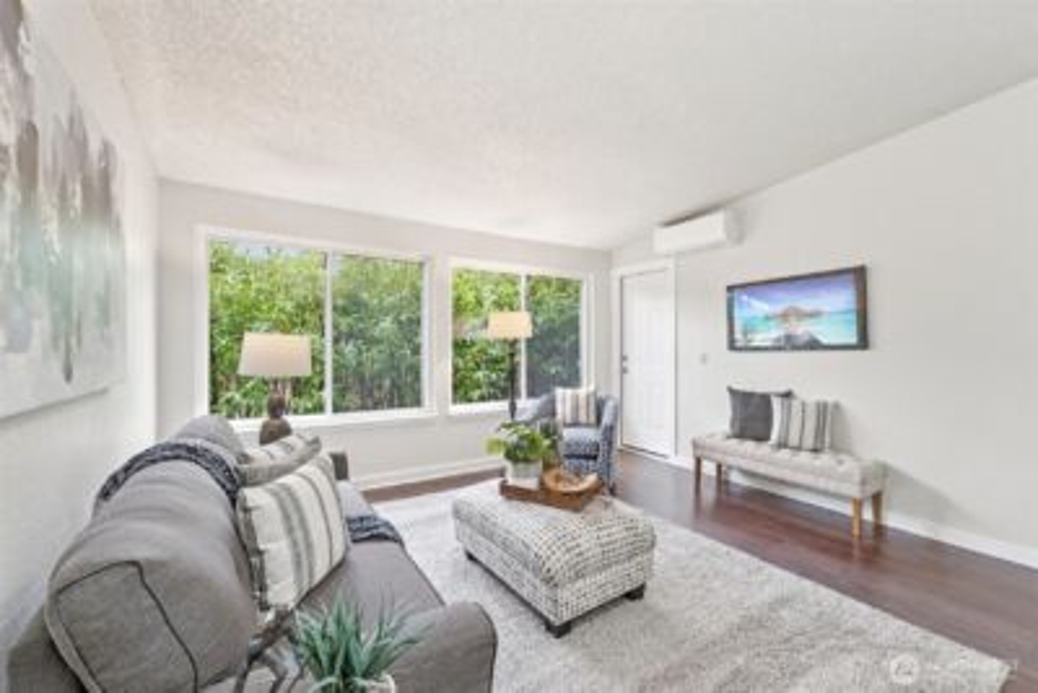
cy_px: 346
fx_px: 433
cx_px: 519
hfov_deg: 100.4
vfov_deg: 77.4
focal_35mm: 15
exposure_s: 1/3.33
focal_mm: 10
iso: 250
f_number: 9
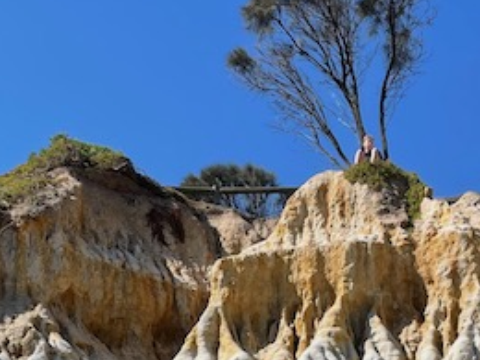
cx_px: 201
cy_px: 423
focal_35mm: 80
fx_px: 1109
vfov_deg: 17.6
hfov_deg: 24.4
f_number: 1.6
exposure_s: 1/4831
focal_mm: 4.2
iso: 32
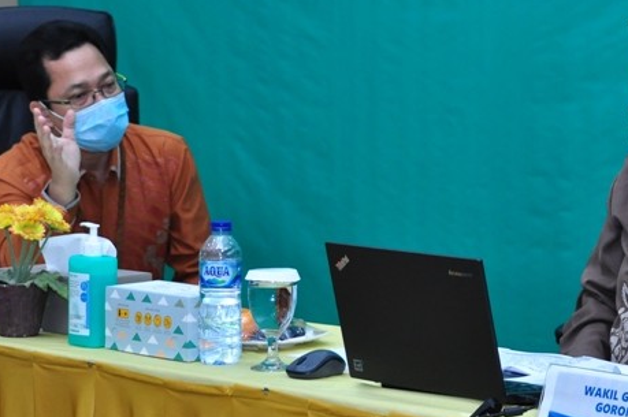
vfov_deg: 11.9
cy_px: 216
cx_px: 446
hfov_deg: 17.7
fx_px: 2004
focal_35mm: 115
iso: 800
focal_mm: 44
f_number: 4.5
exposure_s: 1/125
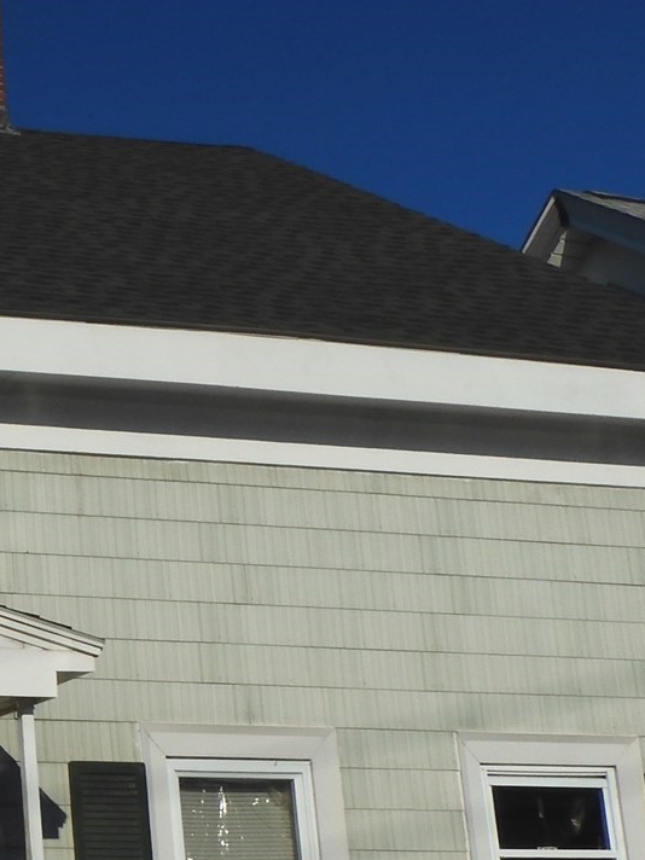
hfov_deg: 17.7
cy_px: 716
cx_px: -477
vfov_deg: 27.5
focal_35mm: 69
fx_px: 1714
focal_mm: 4.3
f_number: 5
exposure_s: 1/2000
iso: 100
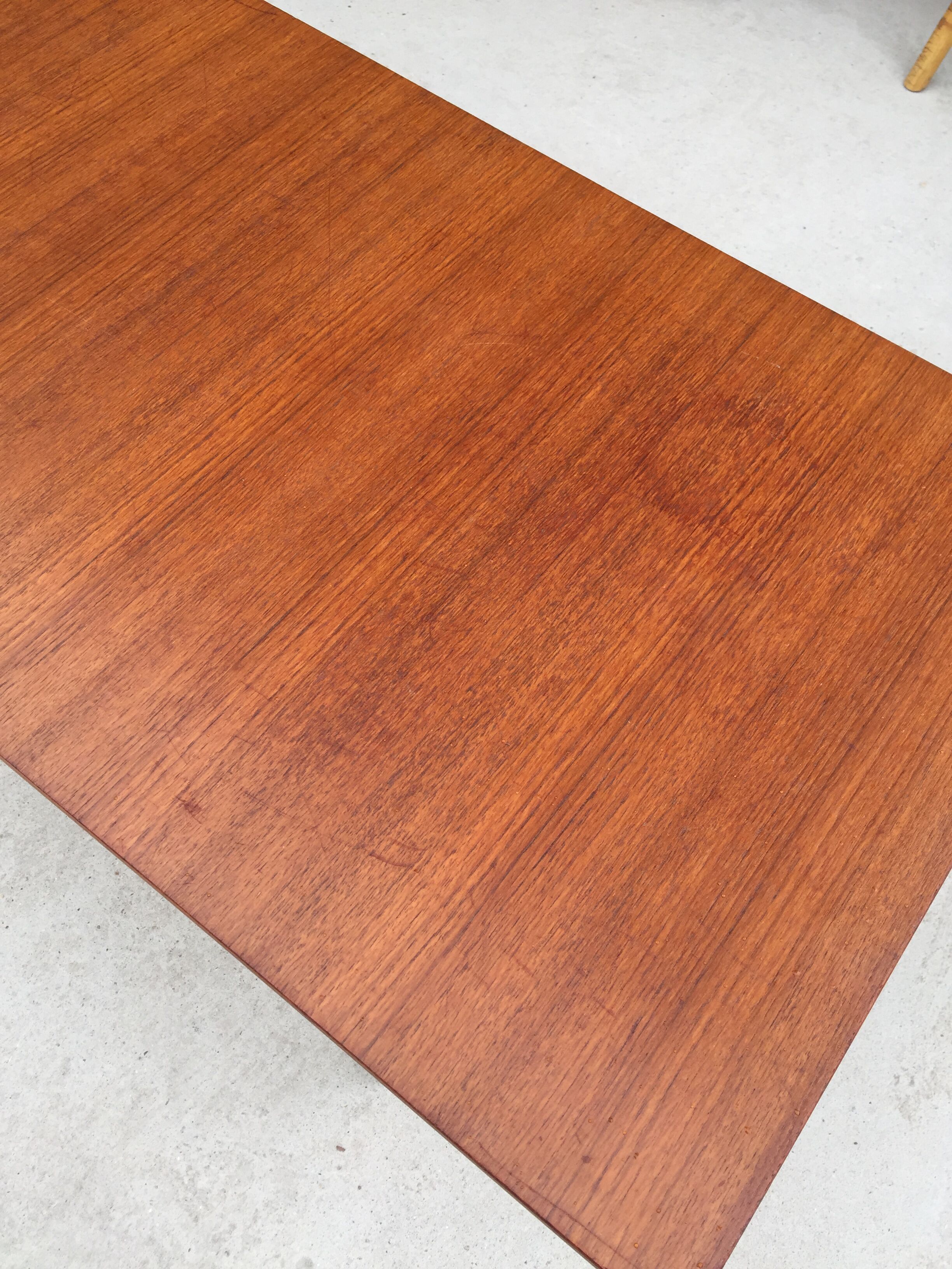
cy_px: 634
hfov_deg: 48.2
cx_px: 476
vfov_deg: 61.7
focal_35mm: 29
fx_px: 1063
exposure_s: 1/465
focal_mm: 4.15
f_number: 2.2
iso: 32
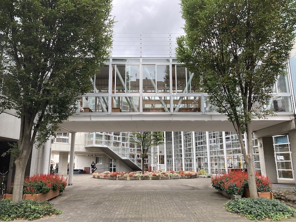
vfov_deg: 49.7
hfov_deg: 63.4
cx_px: 148
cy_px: 111
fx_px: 239
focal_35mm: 28
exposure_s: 1/121
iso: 32
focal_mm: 3.99
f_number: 1.8
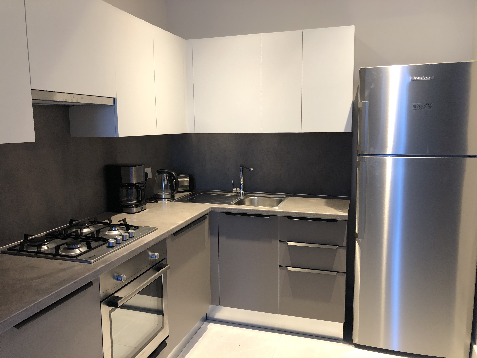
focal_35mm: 28
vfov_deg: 49.7
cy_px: 179
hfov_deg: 63.4
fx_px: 386
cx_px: 238
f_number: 1.8
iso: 40
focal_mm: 3.99
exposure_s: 1/20
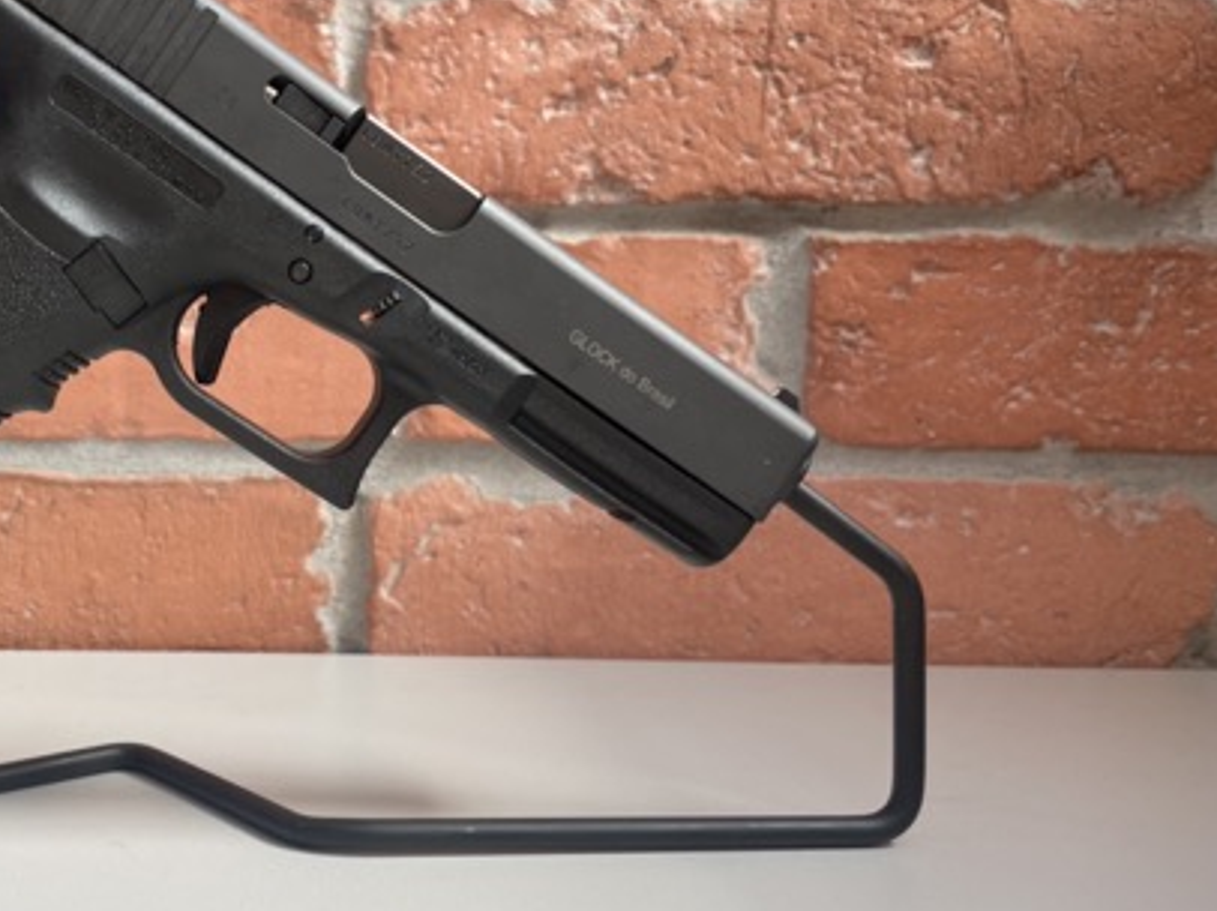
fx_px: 1441
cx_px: 264
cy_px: 464
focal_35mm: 41
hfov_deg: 43.9
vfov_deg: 35.1
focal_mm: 4.2
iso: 32
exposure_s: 1/121
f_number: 1.6
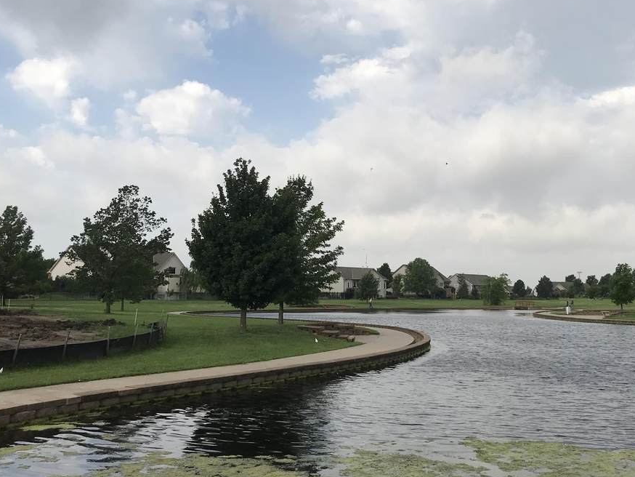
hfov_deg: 45.5
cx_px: 388
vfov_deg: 35.2
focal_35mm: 41
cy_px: 233
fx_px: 752
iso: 20
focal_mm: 3.99
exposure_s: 1/1842
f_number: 1.8
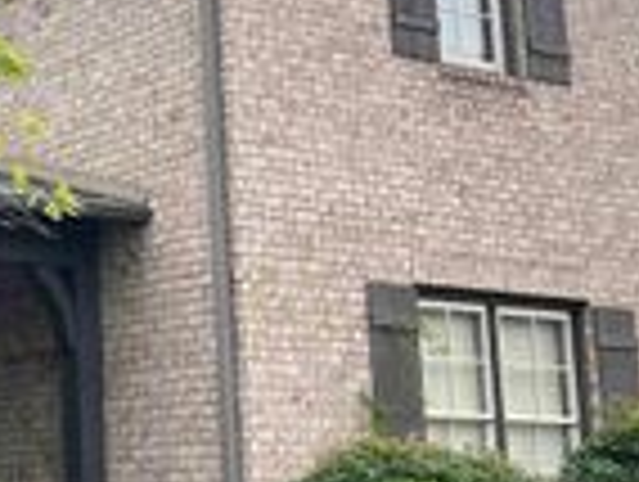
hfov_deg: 21.0
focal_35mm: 88
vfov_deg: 16.7
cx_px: -90
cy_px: 124
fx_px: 1627
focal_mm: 5.1
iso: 40
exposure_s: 1/121
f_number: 1.6
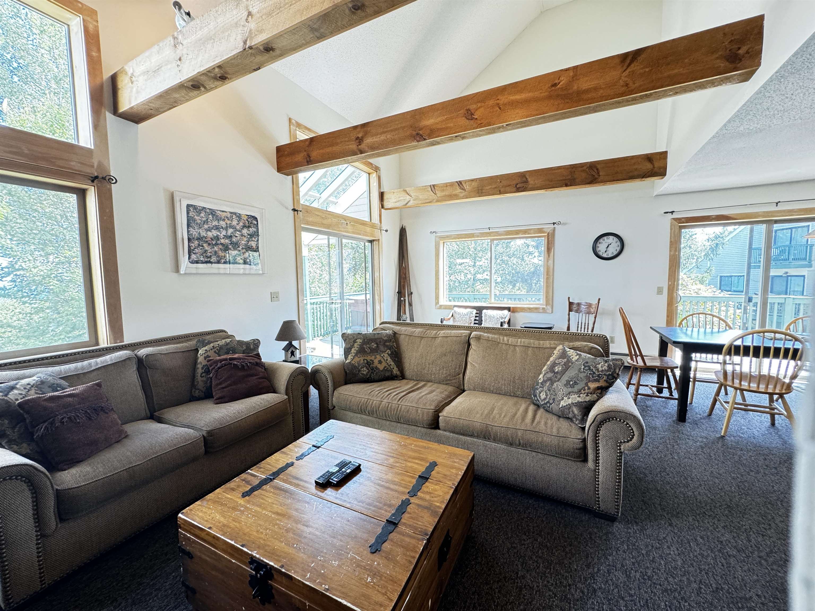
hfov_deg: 102.1
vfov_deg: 85.7
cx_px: 408
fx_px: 330
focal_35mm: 14
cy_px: 306
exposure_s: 1/60
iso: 250
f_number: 2.2
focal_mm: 2.22
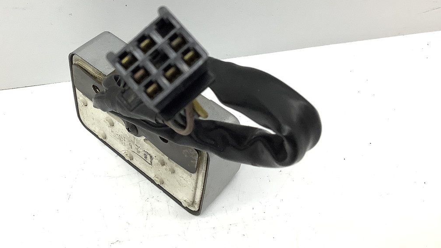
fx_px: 503
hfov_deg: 47.0
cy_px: 80
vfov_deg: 27.5
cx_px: 168
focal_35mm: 43
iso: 50
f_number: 2.4
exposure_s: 1/120
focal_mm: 3.3
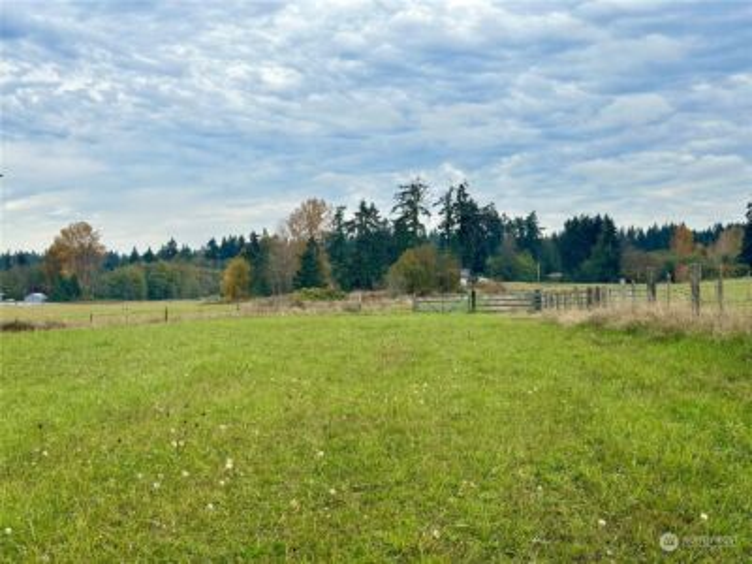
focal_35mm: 48
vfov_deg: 30.3
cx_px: 376
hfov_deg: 39.7
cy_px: 282
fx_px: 1043
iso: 64
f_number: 1.78
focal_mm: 6.86
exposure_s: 1/2597
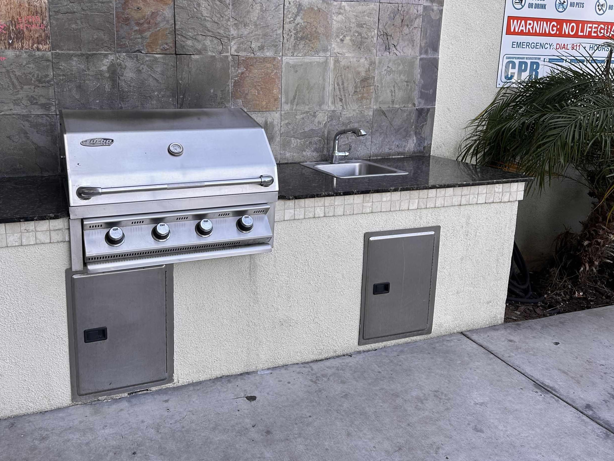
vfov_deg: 46.6
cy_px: 188
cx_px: 242
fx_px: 532
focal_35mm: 30
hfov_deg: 59.4
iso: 80
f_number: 1.78
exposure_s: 1/486
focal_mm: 6.86
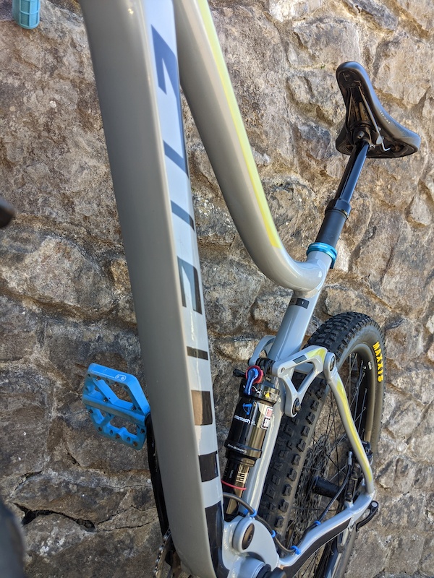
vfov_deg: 65.3
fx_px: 451
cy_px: 289
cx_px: 217
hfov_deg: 51.4
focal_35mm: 27
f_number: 1.8
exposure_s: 1/264
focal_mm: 4.44
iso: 60
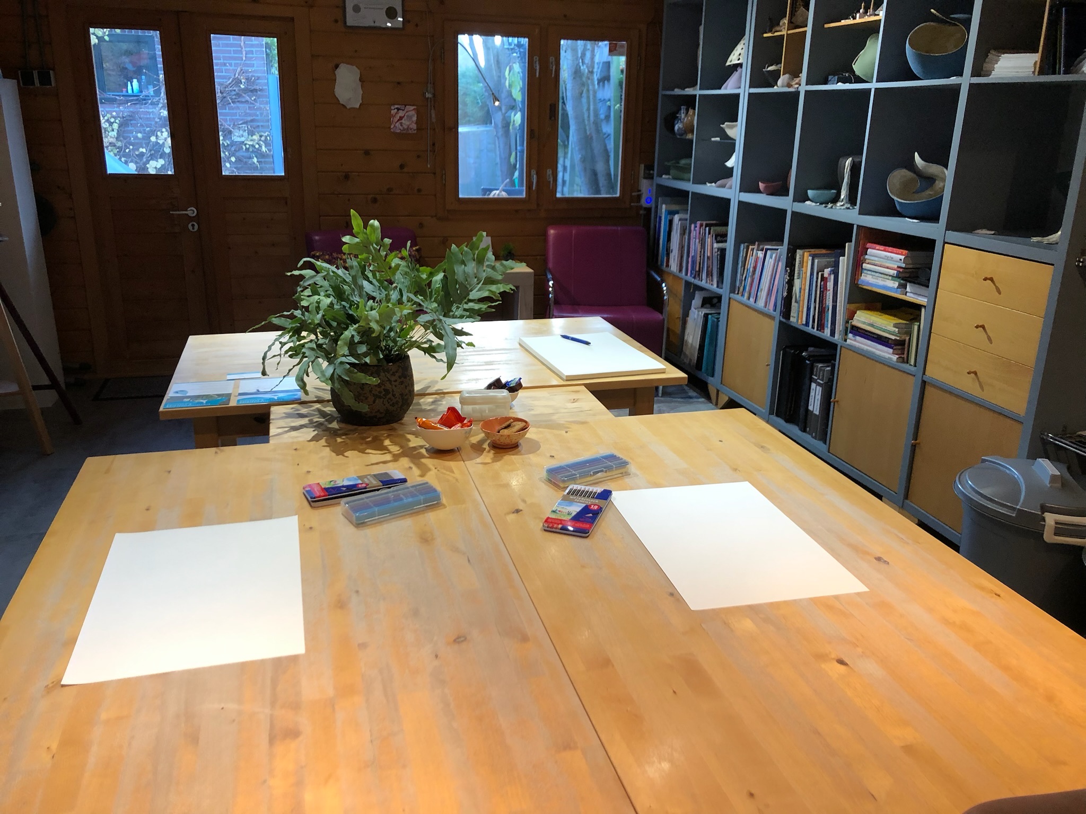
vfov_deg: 49.7
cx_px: 543
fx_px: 878
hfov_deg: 63.4
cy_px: 407
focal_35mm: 28
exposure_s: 1/25
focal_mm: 3.99
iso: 32
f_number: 1.8
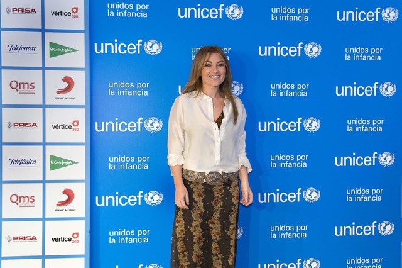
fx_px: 502
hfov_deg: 43.6
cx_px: 201
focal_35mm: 45
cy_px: 134
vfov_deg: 29.8
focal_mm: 45
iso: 2000
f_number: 5
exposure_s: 1/50
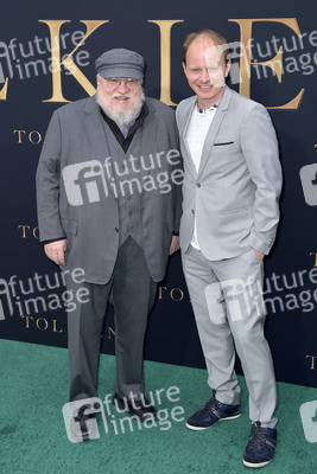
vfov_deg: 39.6
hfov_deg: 27.0
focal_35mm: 50
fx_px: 660
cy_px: 237
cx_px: 158
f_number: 7.1
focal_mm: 50
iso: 200
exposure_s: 1/250
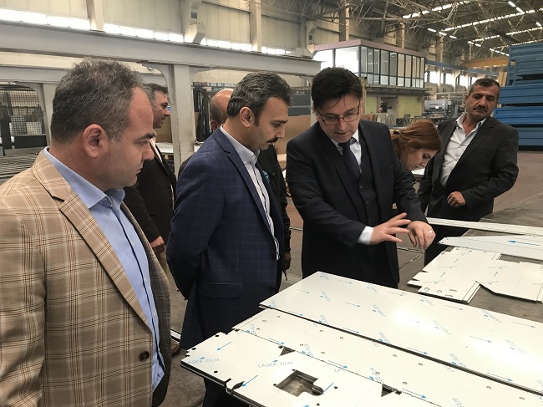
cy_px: 204
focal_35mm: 28
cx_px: 272
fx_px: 439
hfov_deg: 63.5
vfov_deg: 49.7
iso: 40
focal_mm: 3.99
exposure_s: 1/20
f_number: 1.8
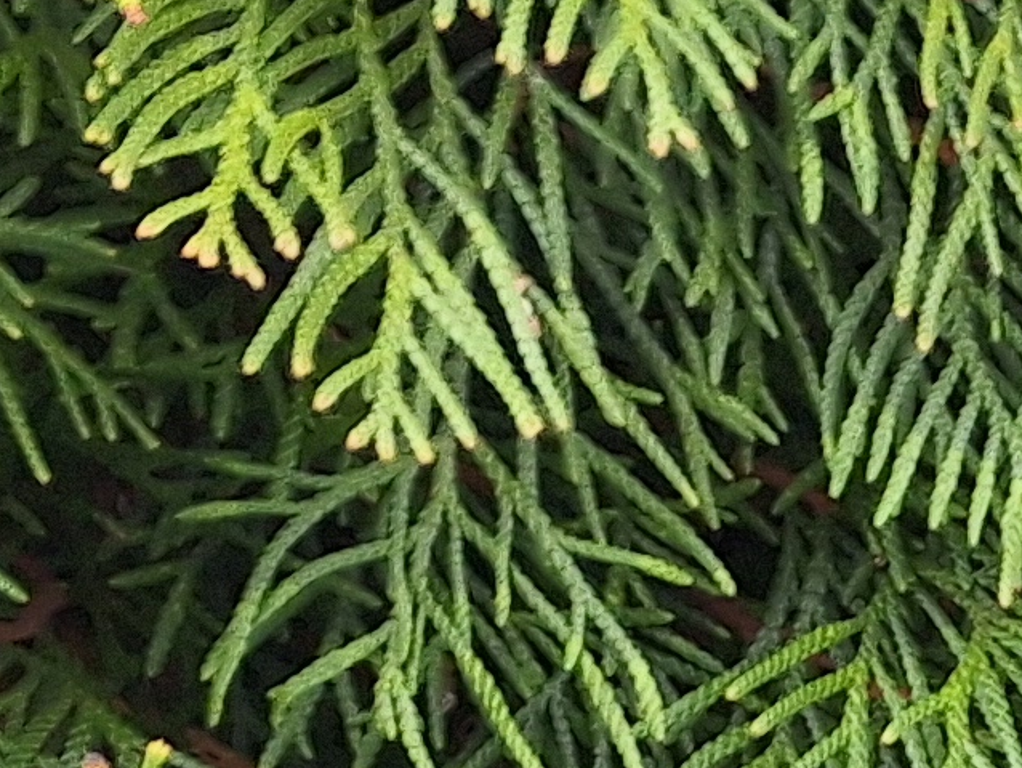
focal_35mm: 147
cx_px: 3130
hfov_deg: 9.9
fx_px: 4342
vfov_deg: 8.4
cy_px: 2341
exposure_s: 1/174
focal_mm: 5.54
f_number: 1.8
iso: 40
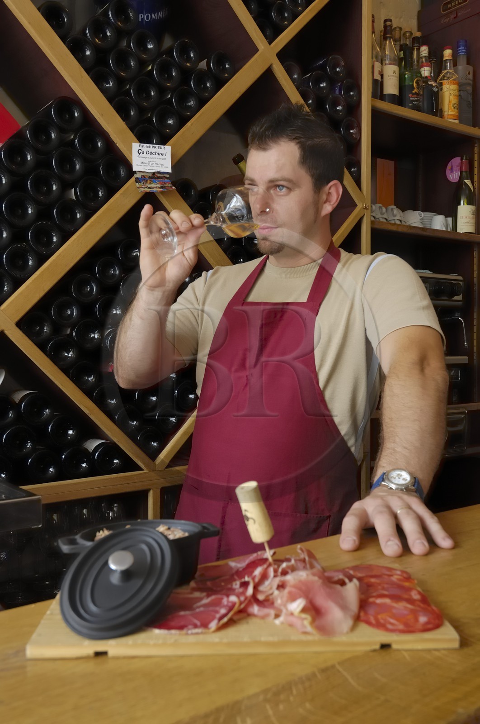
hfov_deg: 36.8
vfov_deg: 53.2
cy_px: 362
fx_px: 722
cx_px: 240
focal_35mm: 36
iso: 100
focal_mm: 24
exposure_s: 1/3.33
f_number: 7.1
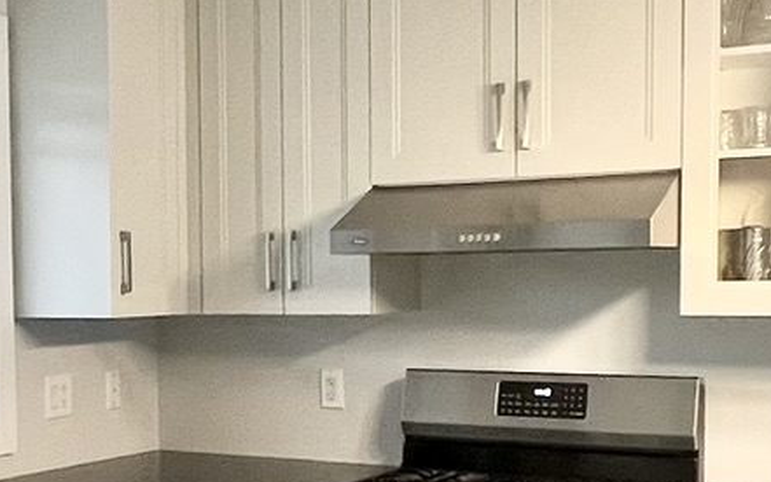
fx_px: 1345
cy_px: 382
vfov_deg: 20.1
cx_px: 121
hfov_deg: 30.9
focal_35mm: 64
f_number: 1.8
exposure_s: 1/60
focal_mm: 1.57
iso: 200
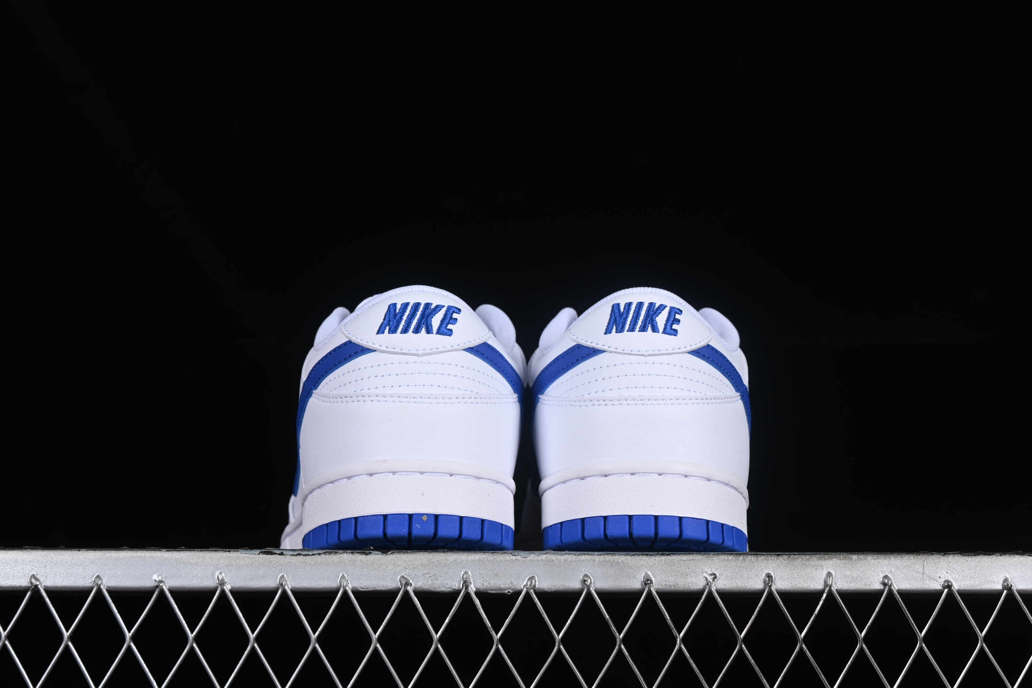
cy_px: 344
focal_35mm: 75
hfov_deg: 27.0
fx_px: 2150
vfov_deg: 18.2
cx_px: 516
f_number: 9
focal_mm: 50
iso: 160
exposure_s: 1/100
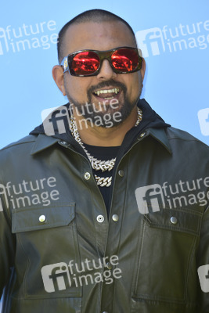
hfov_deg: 5.5
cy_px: 156
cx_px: 104
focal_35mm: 250
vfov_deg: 8.2
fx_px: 2175
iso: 320
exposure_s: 1/250
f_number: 6.3
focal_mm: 250
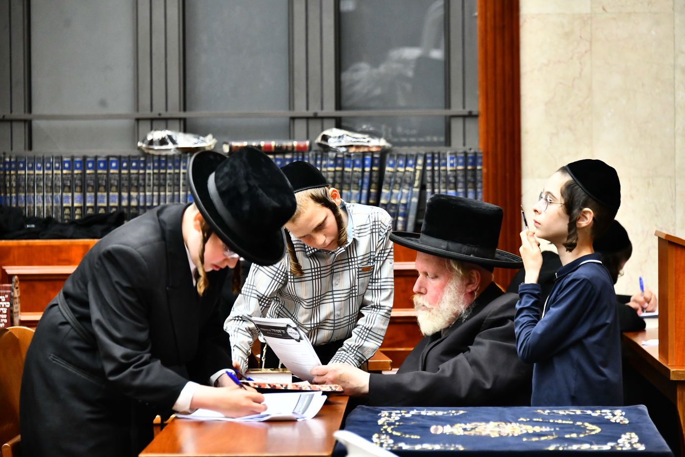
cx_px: 342
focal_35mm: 160
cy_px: 228
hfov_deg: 12.8
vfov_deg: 8.6
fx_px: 3044
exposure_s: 1/100
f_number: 5.6
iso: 4000
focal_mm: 160
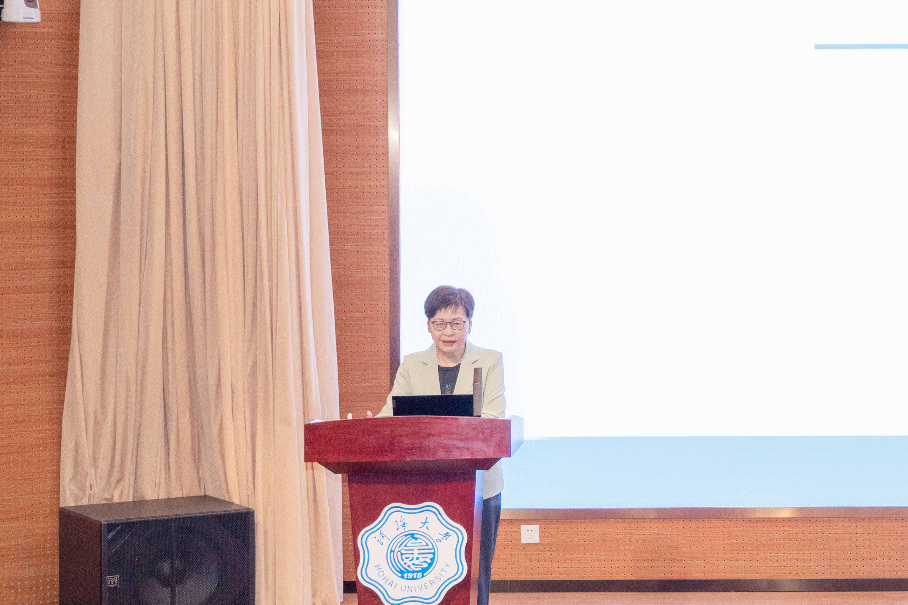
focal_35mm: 105
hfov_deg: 17.7
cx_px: 1311
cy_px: 160
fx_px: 2648
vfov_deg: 13.0
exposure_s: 1/100
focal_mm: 34
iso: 640
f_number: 4.5
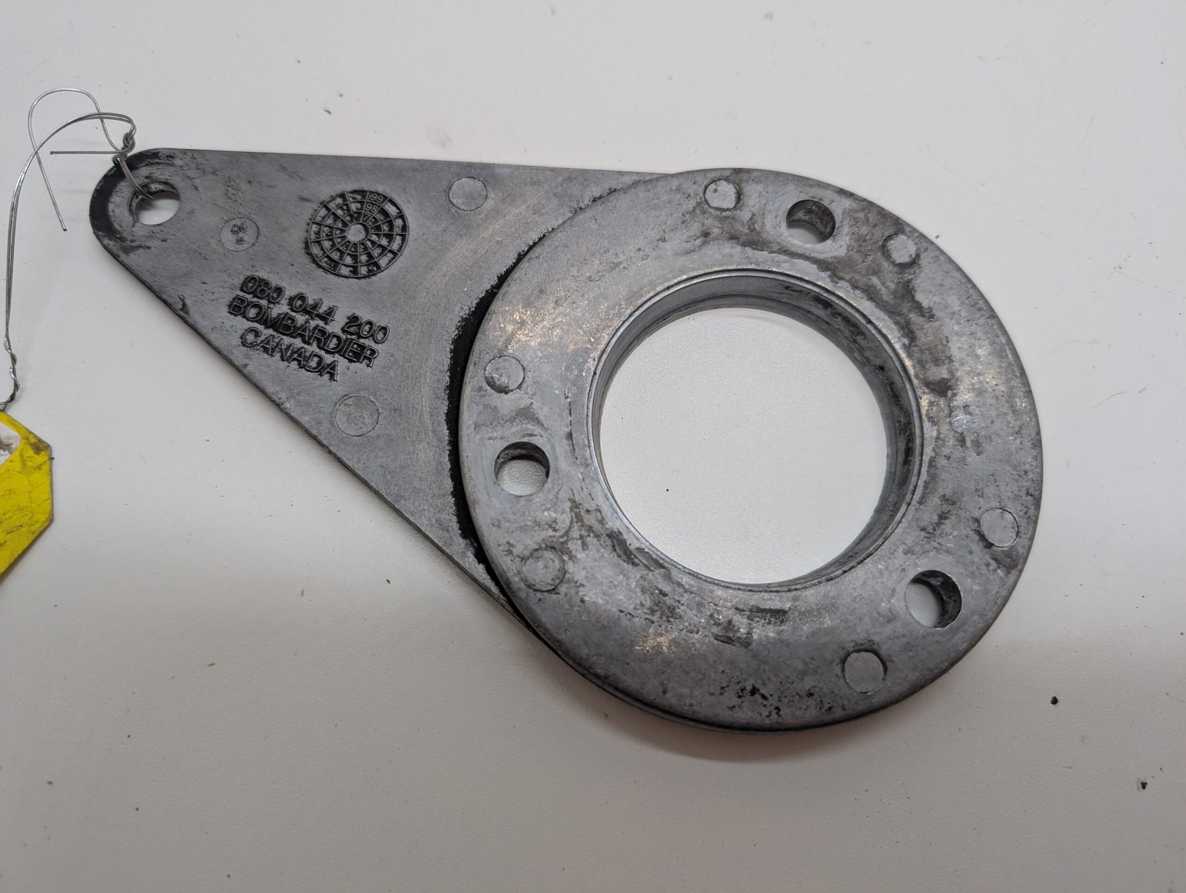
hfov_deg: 71.5
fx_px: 824
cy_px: 446
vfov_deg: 56.9
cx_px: 593
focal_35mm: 24
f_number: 1.68
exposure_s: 1/102
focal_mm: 6.9
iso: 84
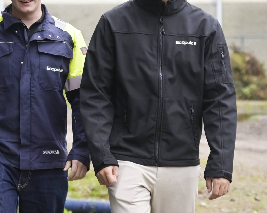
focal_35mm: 196
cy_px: 66
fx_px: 1548
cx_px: 50
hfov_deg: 9.8
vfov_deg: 7.9
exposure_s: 1/1250
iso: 1000
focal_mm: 70
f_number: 3.2
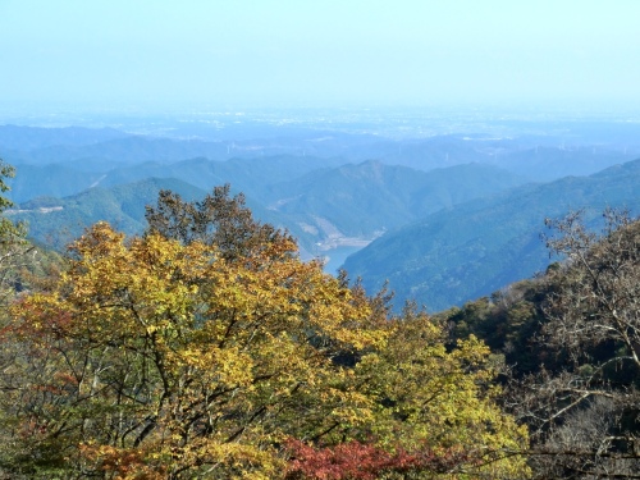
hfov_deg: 32.7
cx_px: 320
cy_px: 240
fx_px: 1091
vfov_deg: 24.8
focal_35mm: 59
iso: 100
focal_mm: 10.5
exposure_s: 1/500
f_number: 3.8
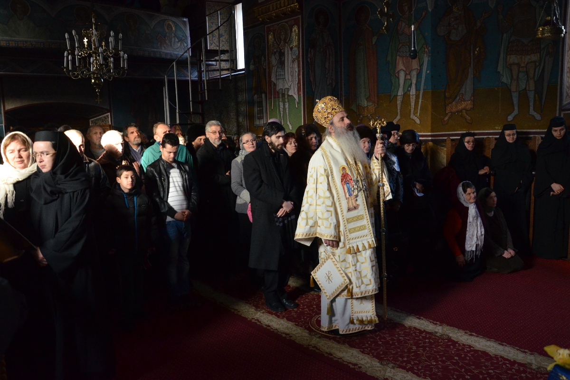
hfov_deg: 59.5
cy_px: 190
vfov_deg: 41.7
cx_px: 285
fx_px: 499
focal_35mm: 32
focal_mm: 21
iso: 2000
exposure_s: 1/100
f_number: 5.6
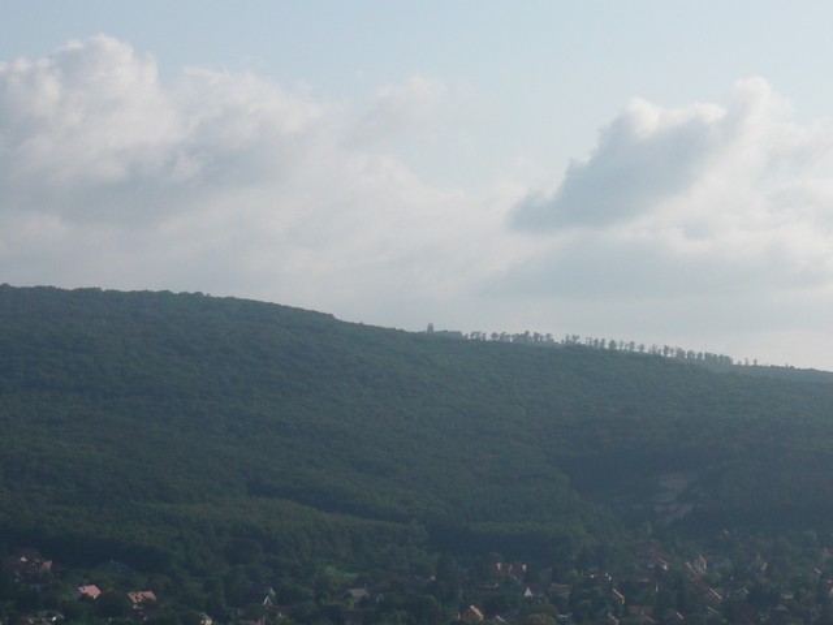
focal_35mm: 128
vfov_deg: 11.6
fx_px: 3080
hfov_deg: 15.4
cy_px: 312
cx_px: 416
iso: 100
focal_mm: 16.4
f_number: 16
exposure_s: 1/125
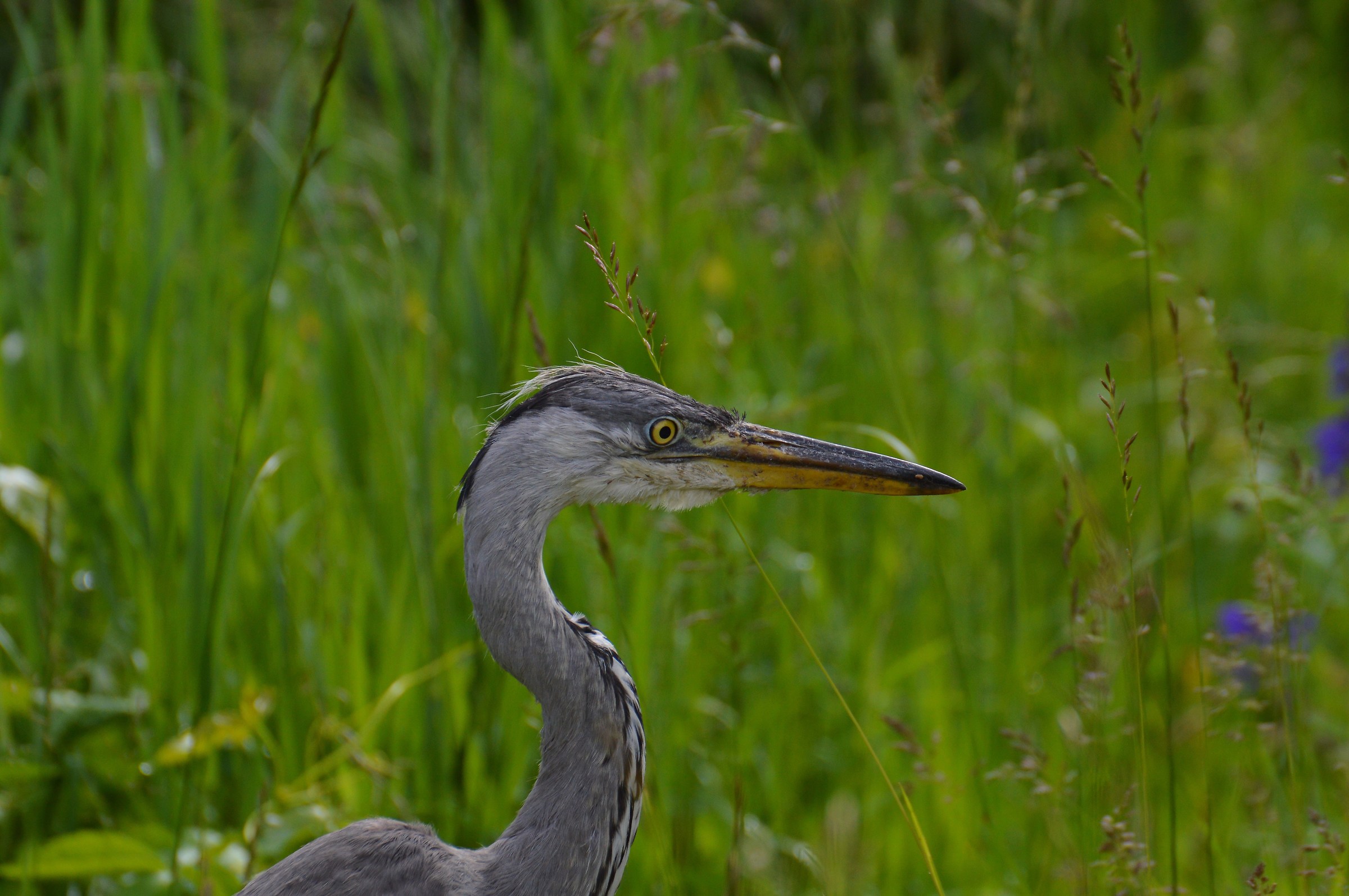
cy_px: 448
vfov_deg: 3.0
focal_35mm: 450
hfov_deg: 4.6
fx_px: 16845
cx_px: 674
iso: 400
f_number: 7.1
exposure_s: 1/500
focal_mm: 300
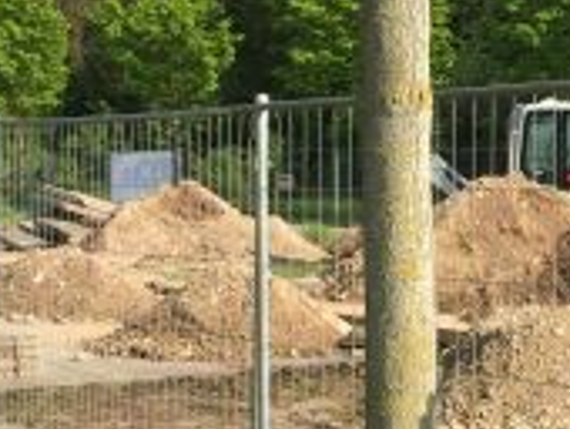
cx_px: 593
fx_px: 1797
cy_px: 278
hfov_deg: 17.5
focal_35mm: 109
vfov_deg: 13.6
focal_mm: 4.15
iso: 32
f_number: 2.2
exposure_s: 1/1412
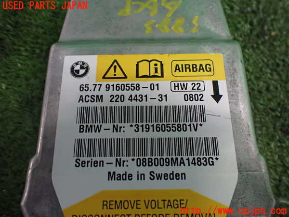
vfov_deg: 46.8
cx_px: 144
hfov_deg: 60.0
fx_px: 250
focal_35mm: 30
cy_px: 108
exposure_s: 1/125
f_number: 2.3
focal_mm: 5.4
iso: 800
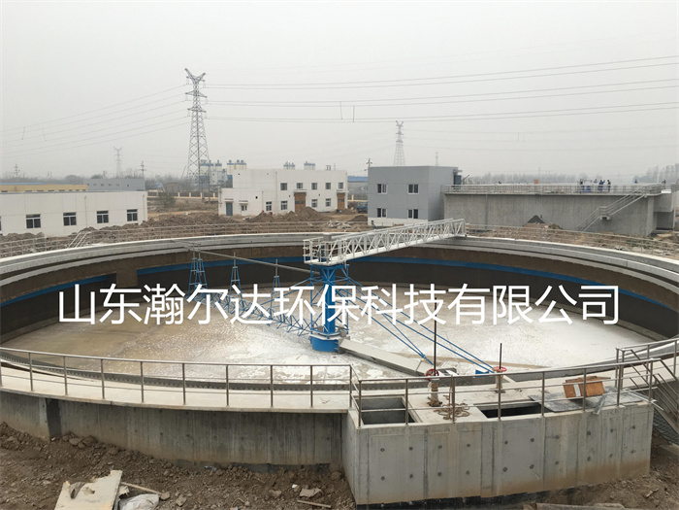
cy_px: 255
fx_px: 569
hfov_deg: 61.7
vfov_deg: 48.2
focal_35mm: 29
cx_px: 340
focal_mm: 4.15
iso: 32
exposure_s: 1/100
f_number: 2.2
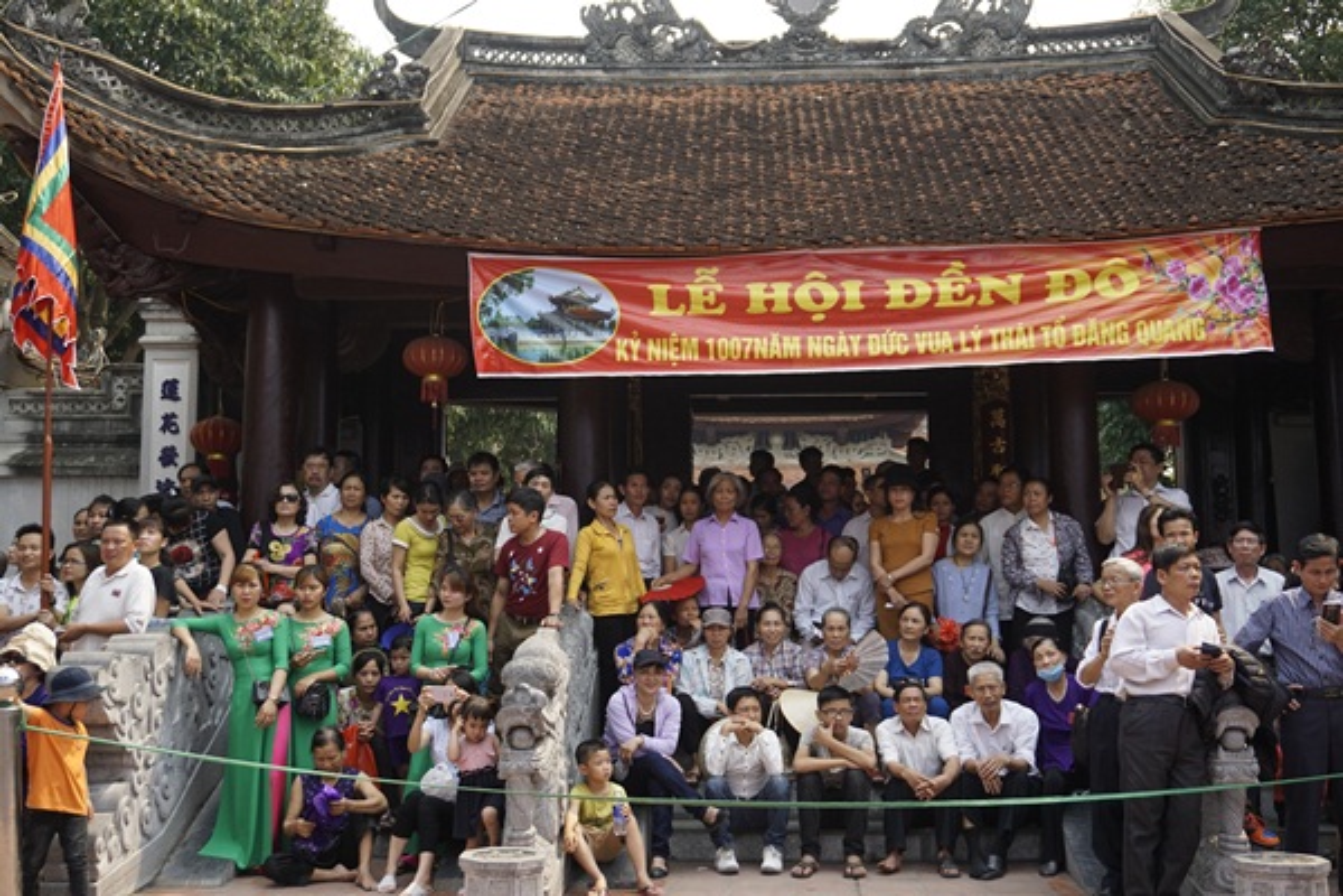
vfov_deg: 33.0
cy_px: 448
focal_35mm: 40
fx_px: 1511
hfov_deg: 47.9
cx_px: 672
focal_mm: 27
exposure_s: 1/640
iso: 320
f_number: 4.5
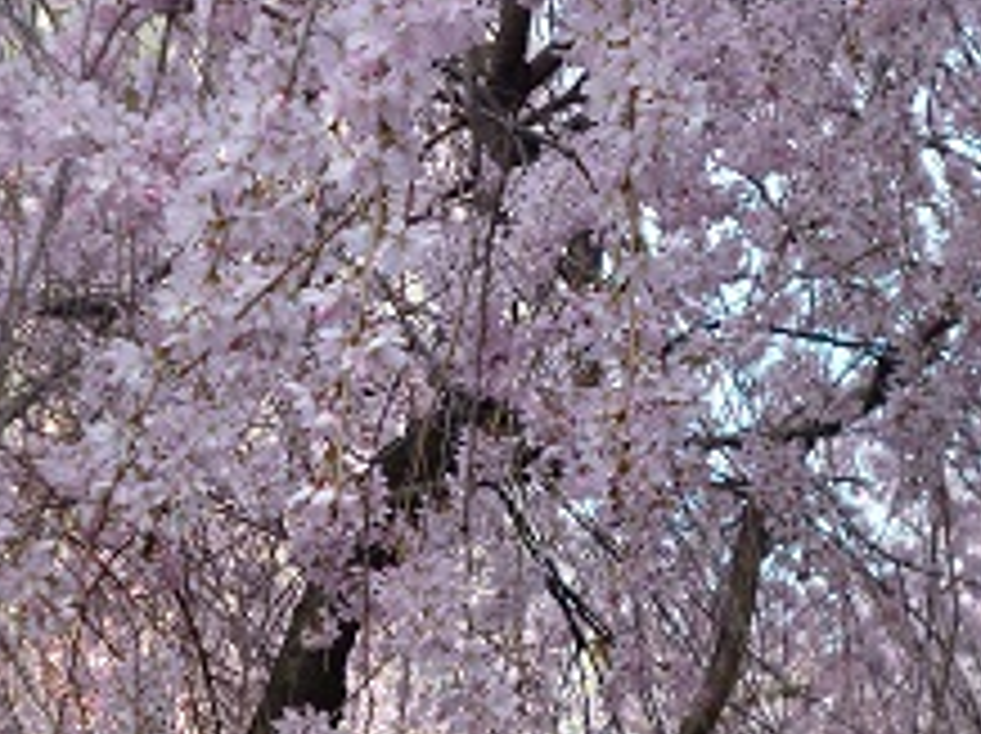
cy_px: 385
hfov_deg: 23.6
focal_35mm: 83
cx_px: 405
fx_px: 2350
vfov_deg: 17.7
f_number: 3.2
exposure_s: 1/320
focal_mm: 6.8
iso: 100
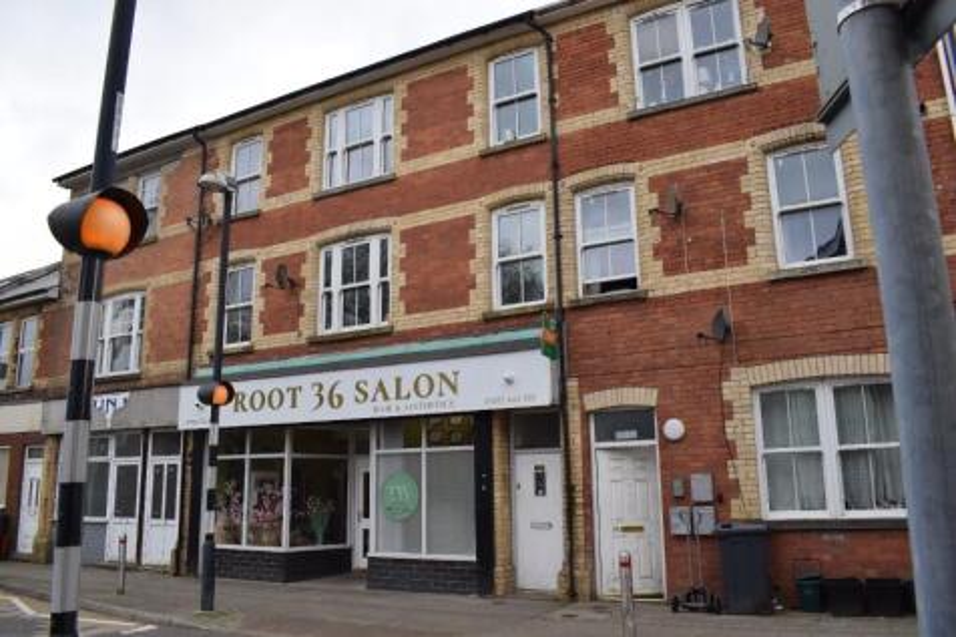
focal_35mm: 27
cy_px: 318
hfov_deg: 67.4
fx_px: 717
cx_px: 478
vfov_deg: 47.9
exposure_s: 1/250
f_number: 8
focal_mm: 18
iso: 200
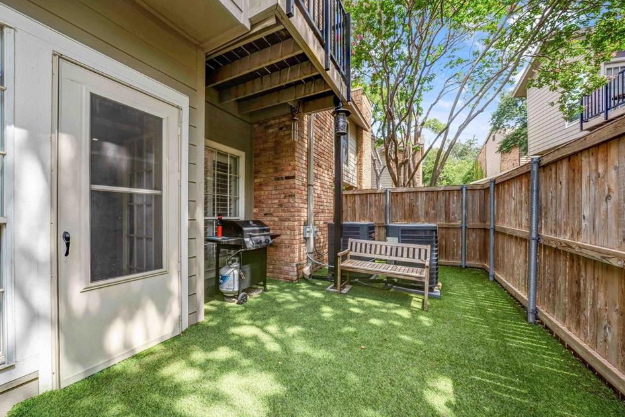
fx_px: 226
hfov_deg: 108.3
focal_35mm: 13
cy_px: 220
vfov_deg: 85.3
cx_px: 302
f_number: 11
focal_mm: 12
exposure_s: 1/50
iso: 100
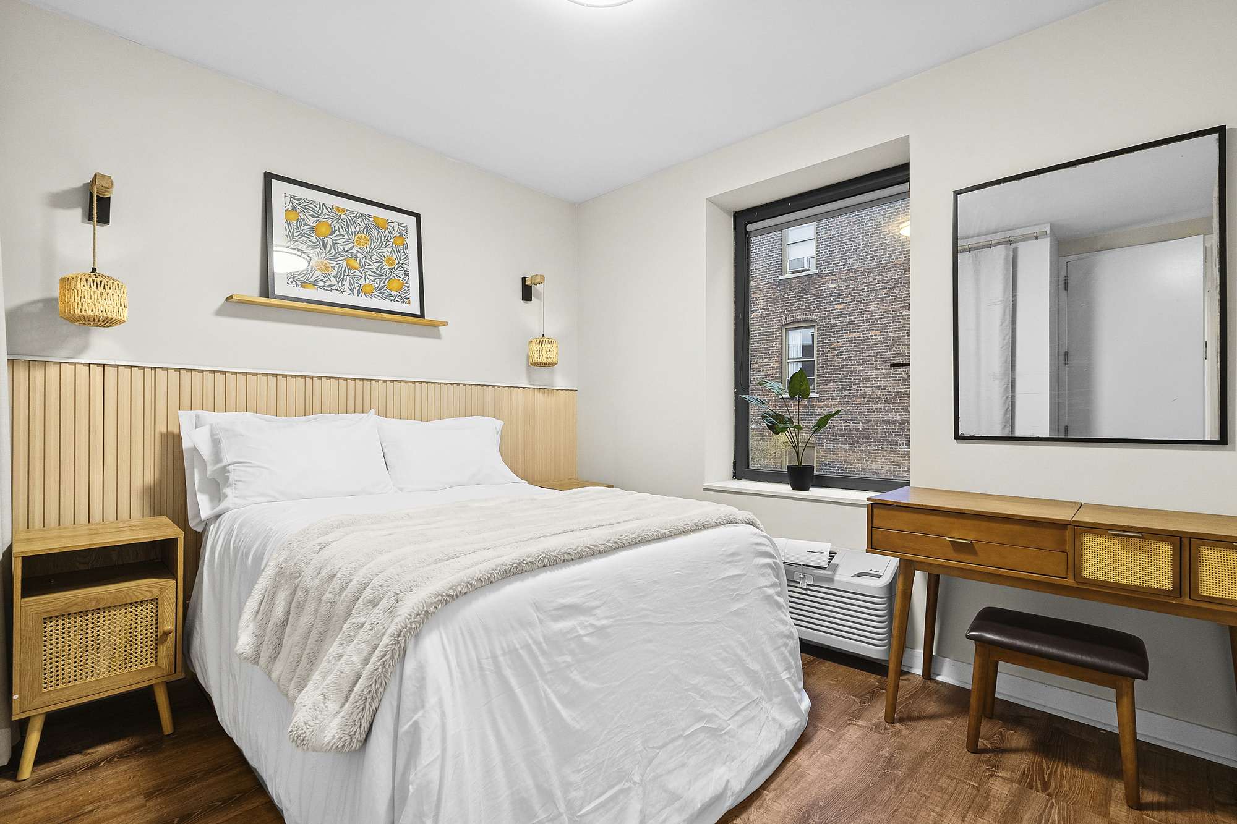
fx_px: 550
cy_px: 412
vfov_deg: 73.7
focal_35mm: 16
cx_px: 618
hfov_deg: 96.7
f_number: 10
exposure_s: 1/20
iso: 1600
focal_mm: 16
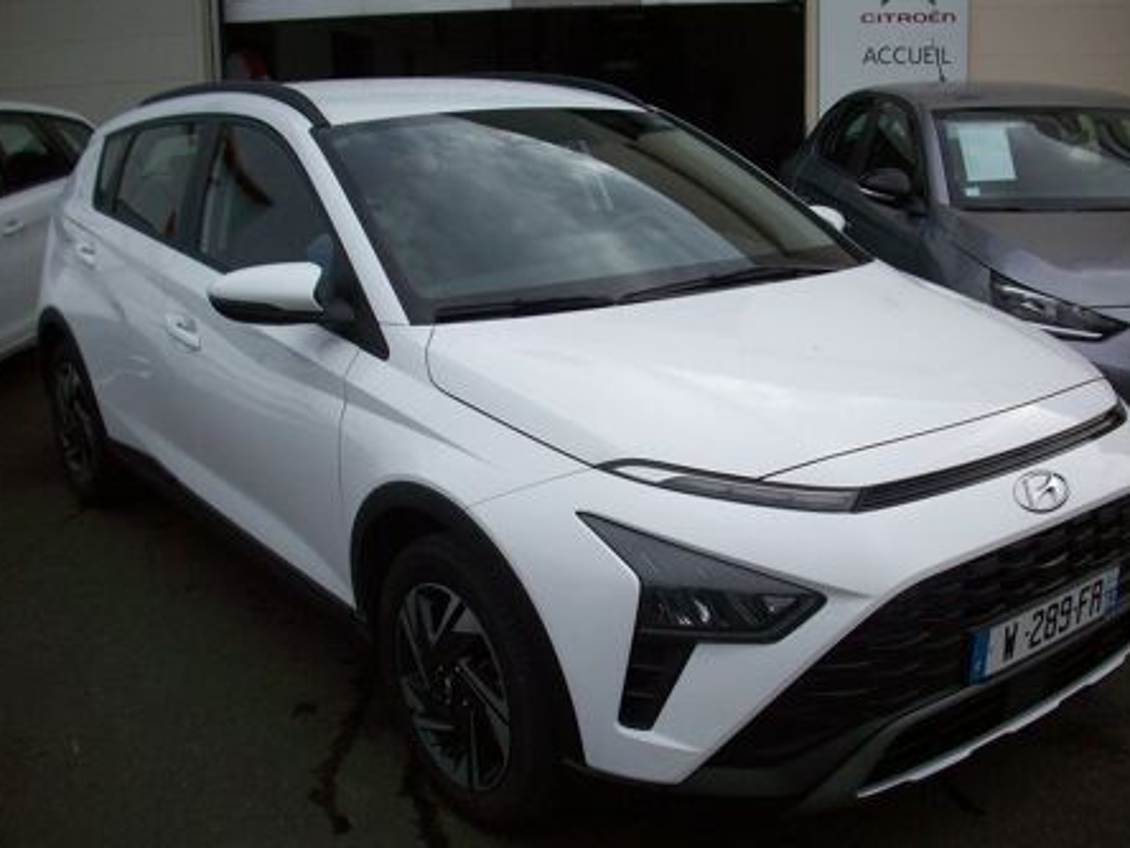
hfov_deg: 46.8
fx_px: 1306
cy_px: 451
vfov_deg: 35.9
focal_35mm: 40
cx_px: 593
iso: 80
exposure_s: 1/352
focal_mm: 6.2
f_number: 5.6
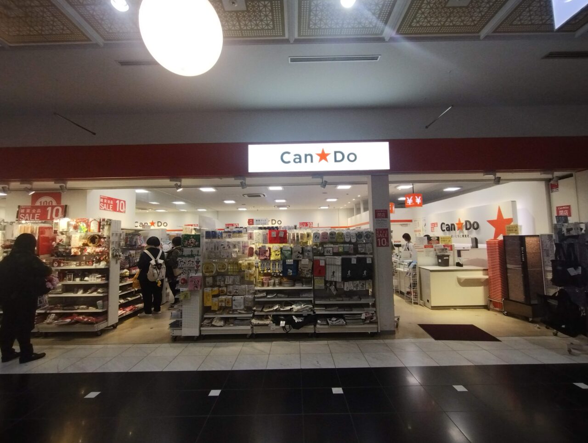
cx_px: 294
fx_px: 272
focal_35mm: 16
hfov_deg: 94.4
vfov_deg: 78.3
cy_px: 222
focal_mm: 1.66
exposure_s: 1/60
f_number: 2.2
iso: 131
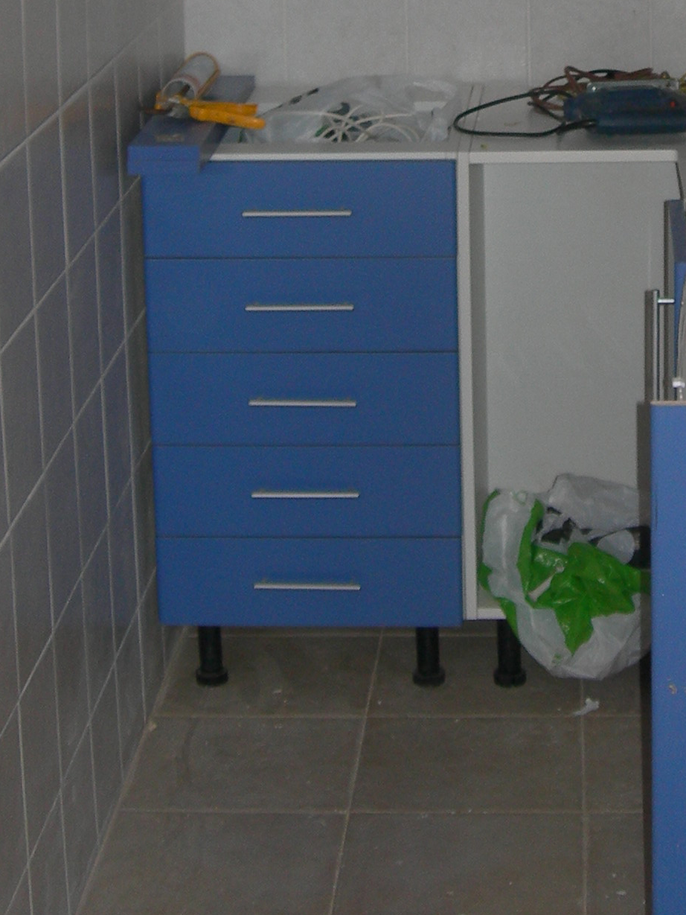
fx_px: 2510
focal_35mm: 95
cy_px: -41
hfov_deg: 15.4
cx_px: 563
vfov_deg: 19.9
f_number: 2.8
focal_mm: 7.8
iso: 57
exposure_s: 1/60.1
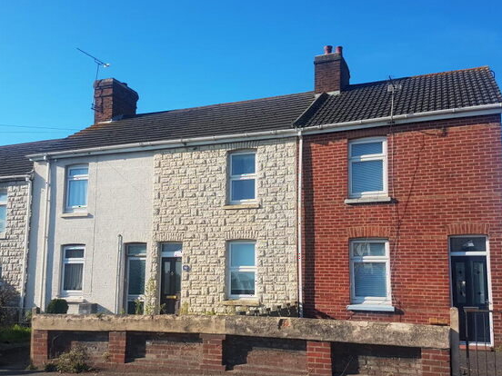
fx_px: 479
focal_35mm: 33
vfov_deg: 42.8
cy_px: 216
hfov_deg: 55.3
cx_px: 260
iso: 40
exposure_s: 1/1564
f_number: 1.7
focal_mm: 4.2
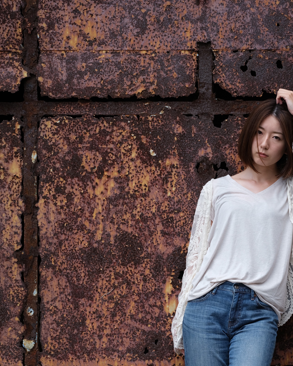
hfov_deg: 16.6
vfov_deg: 20.5
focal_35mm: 92
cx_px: 235
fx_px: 997
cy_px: 318
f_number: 5.6
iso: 100
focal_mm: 64
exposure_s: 1/125
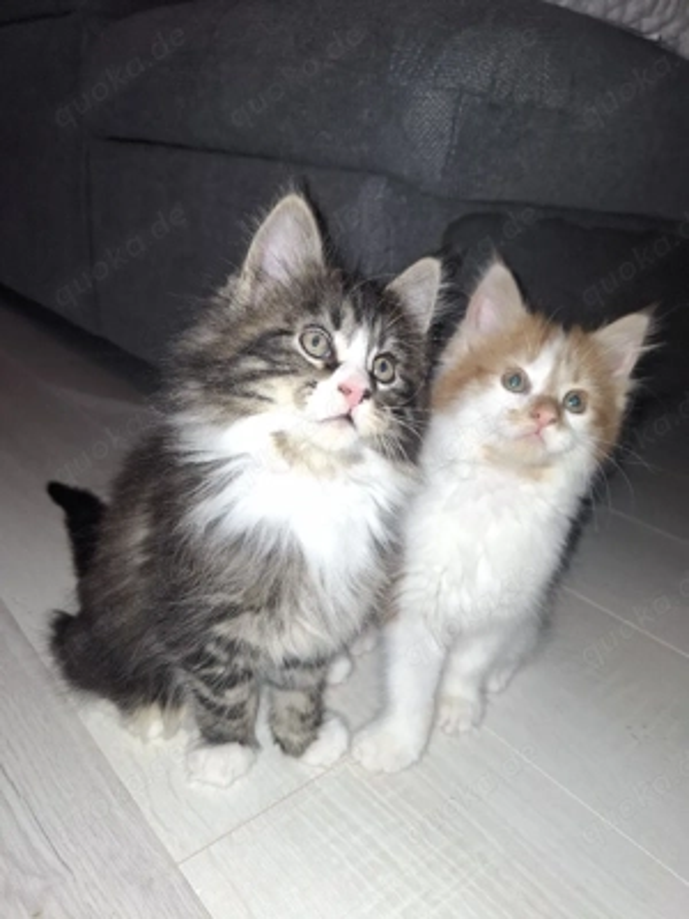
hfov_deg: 58.9
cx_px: 344
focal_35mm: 23
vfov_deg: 73.9
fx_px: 610
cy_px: 460
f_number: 1.8
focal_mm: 5.54
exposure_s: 1/100
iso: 160
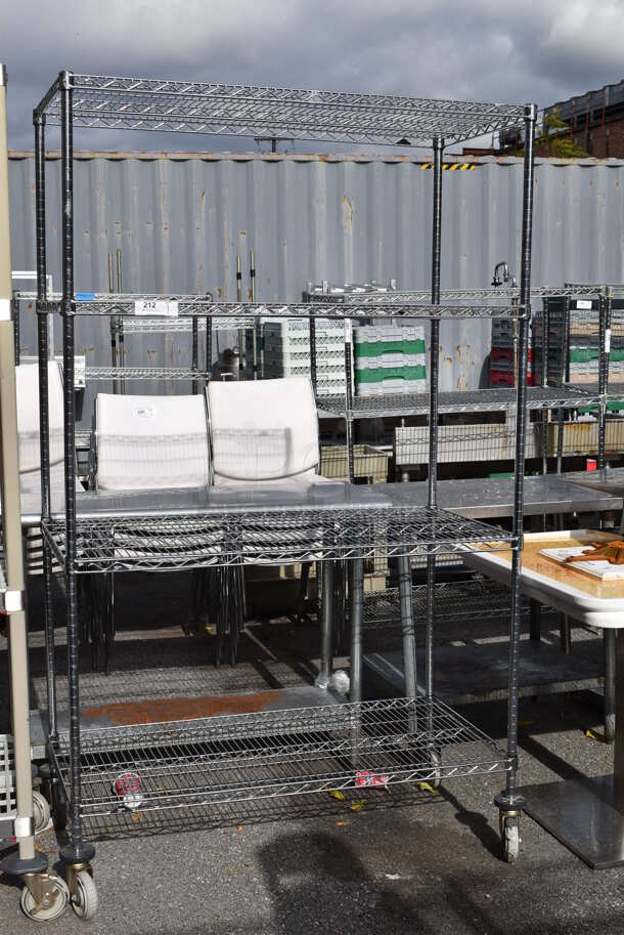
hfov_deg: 29.0
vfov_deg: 42.3
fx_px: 1207
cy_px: 468
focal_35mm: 46
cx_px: 312
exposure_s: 1/400
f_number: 10
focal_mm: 31
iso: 100
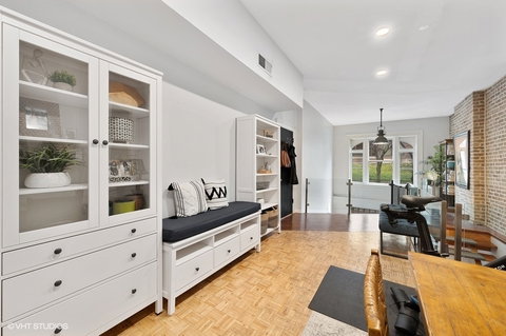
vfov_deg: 81.1
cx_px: 253
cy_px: 168
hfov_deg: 104.3
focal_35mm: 14
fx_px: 197
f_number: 9
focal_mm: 14
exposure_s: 1
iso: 100
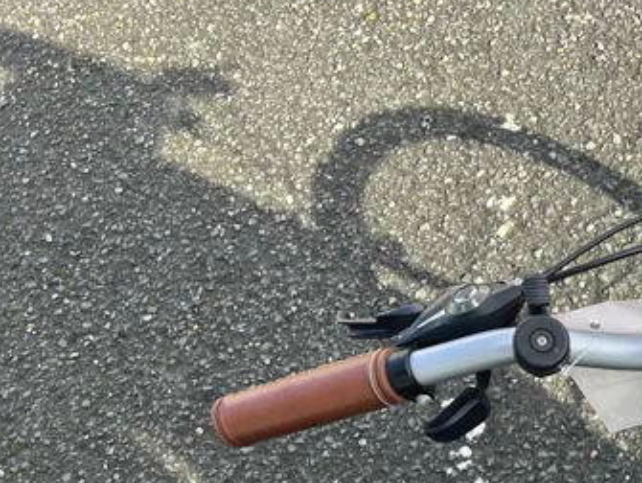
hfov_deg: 27.6
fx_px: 1151
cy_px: 470
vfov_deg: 22.9
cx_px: 759
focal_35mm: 62
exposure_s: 1/827
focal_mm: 5.7
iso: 50
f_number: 1.5
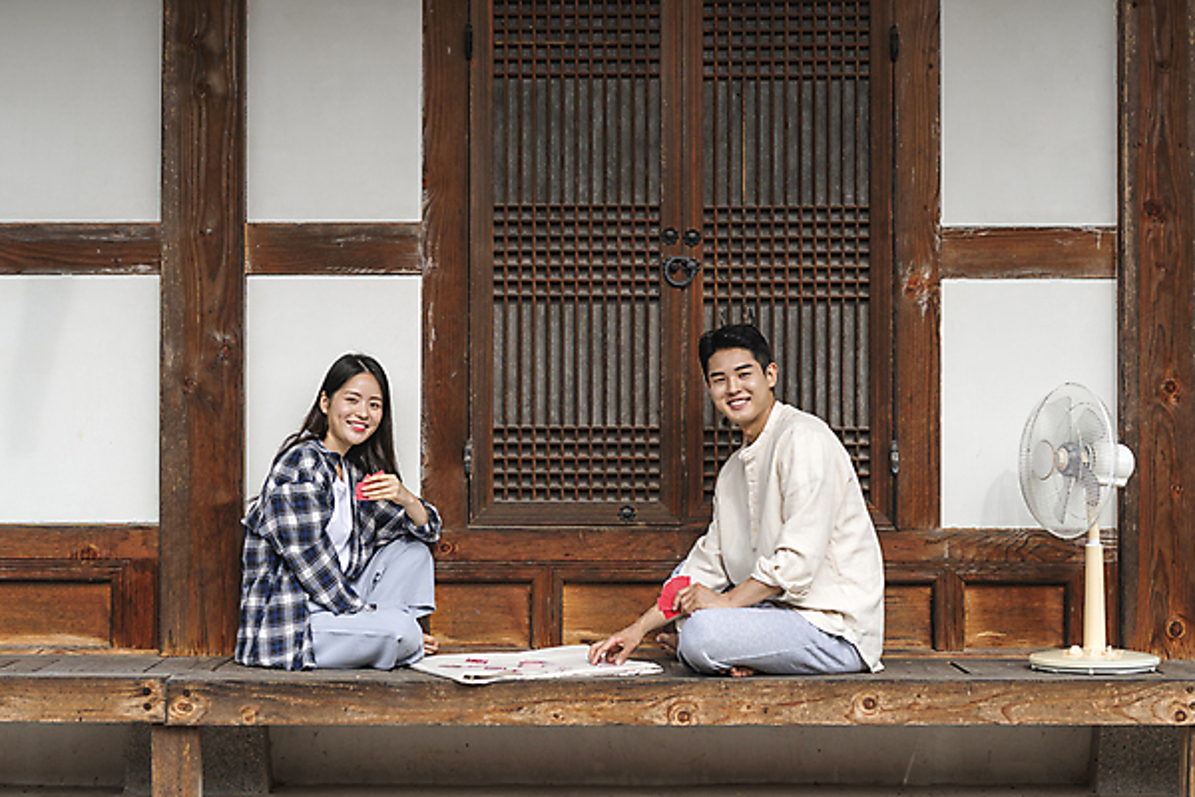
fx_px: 2821
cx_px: 598
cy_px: 398
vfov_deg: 16.1
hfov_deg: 23.9
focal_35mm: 85
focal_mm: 85
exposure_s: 1/1000
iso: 125
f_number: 2.8
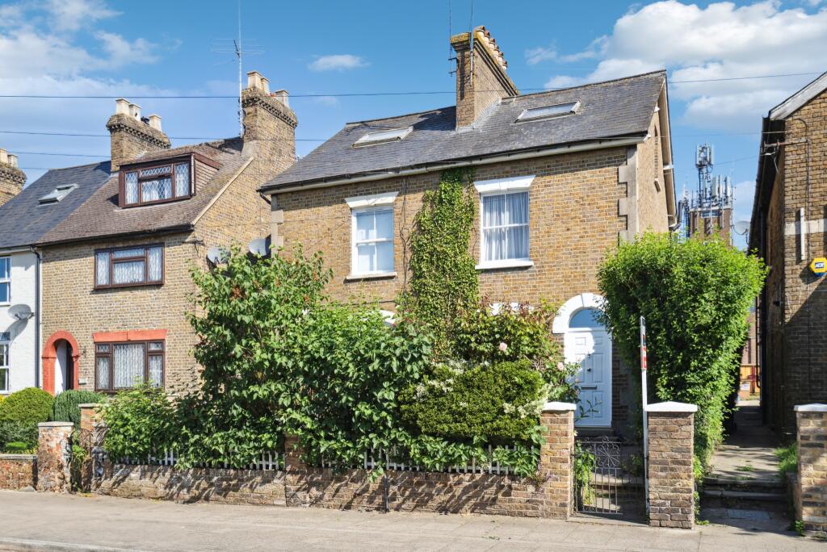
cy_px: 276
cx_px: 414
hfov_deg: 60.3
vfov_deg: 42.4
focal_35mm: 31
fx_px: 713
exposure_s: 1/2000
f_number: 5
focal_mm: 31
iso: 640
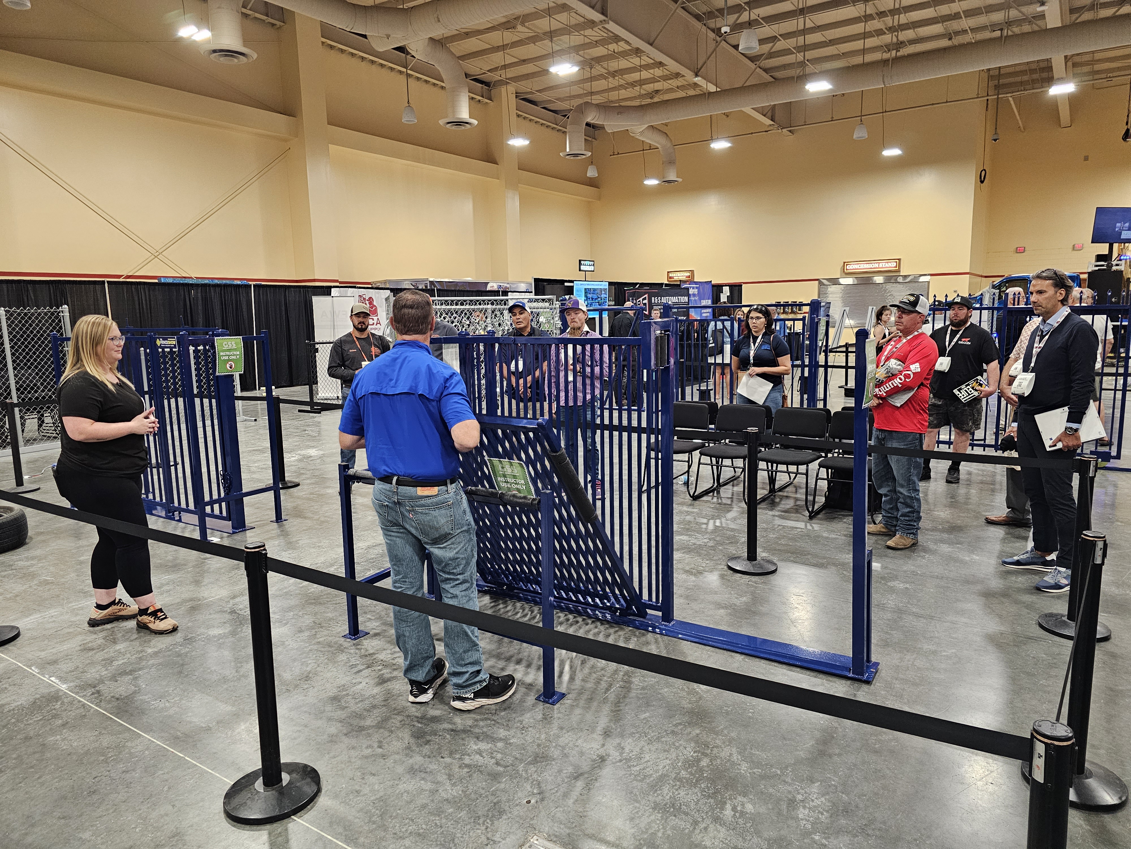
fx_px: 751
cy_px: 424
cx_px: 566
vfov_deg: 58.9
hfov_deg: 73.9
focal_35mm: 23
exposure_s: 1/120
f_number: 1.7
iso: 500
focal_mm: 6.3
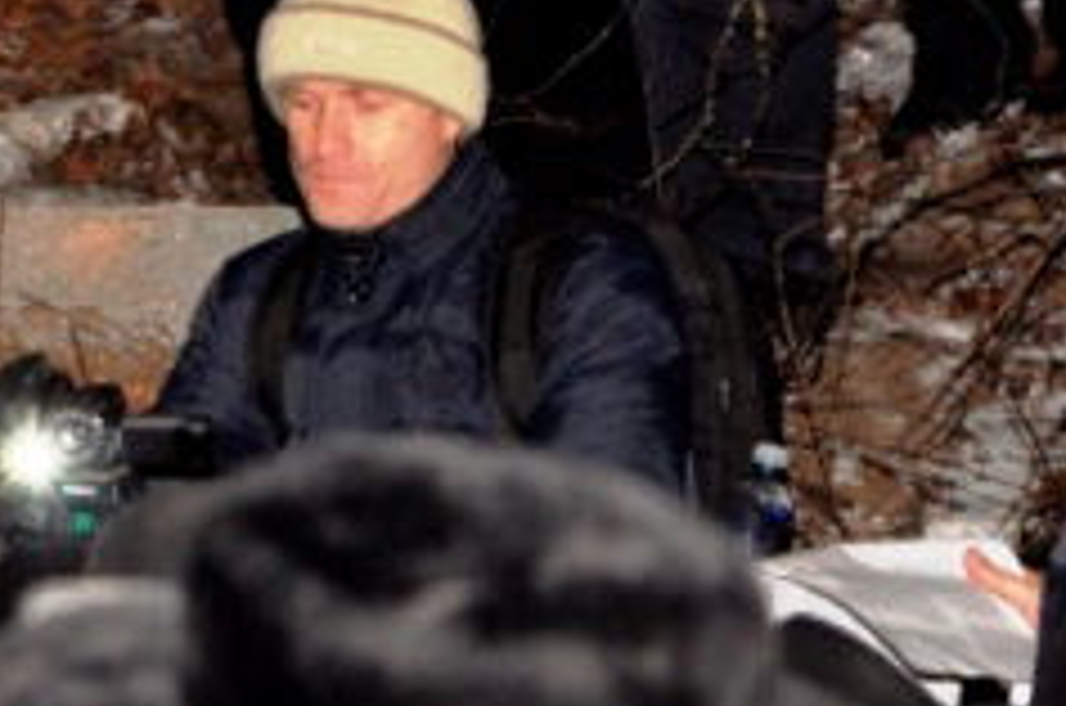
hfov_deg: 5.7
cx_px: -688
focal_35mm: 355
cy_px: -119
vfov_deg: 3.8
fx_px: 10491
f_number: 5
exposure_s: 1/80
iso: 800
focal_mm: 70
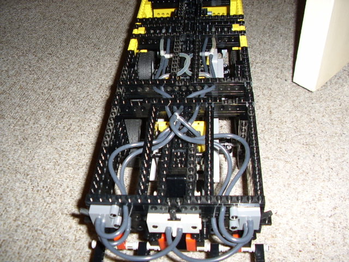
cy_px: 131
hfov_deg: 60.0
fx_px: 302
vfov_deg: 46.8
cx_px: 174
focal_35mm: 30
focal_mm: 5.8
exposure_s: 1/30
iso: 141
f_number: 2.9
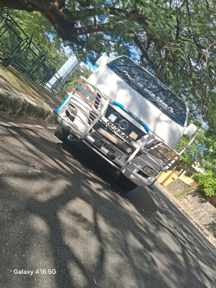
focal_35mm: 26
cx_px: 108
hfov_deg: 53.1
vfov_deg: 67.3
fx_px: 216
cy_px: 144
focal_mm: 3.98
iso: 25
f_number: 1.8
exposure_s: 1/465
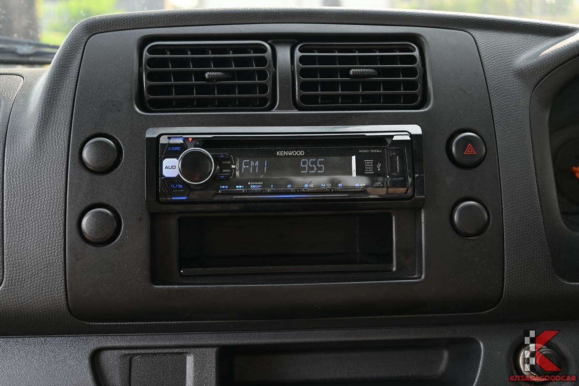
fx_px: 627
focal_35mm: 39
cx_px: 290
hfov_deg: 49.5
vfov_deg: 34.2
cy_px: 193
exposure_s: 1/30
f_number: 5.6
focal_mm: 39
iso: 100
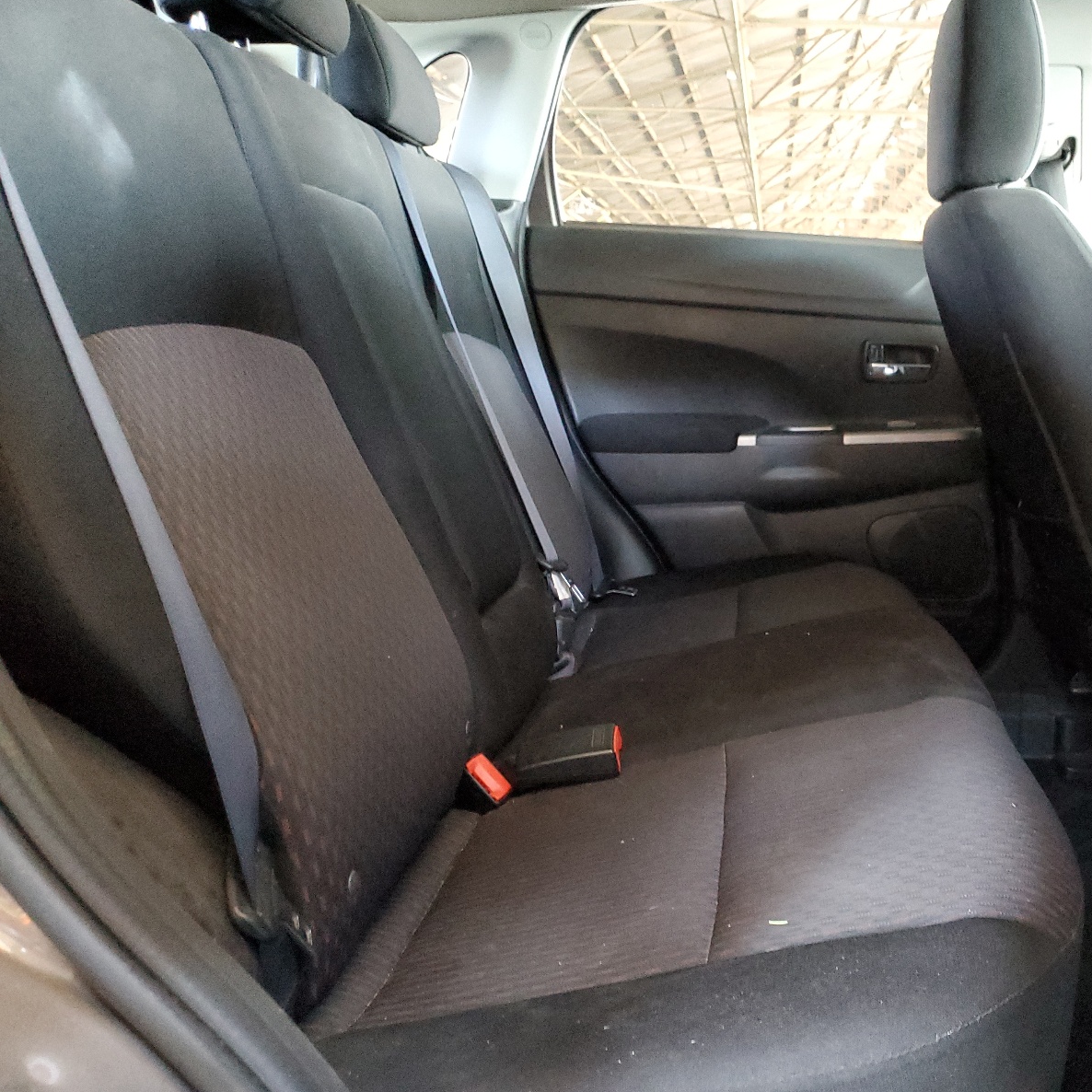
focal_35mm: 31
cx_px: 736
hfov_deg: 51.5
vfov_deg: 52.5
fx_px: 1106
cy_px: 548
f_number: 1.5
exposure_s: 1/15
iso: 715
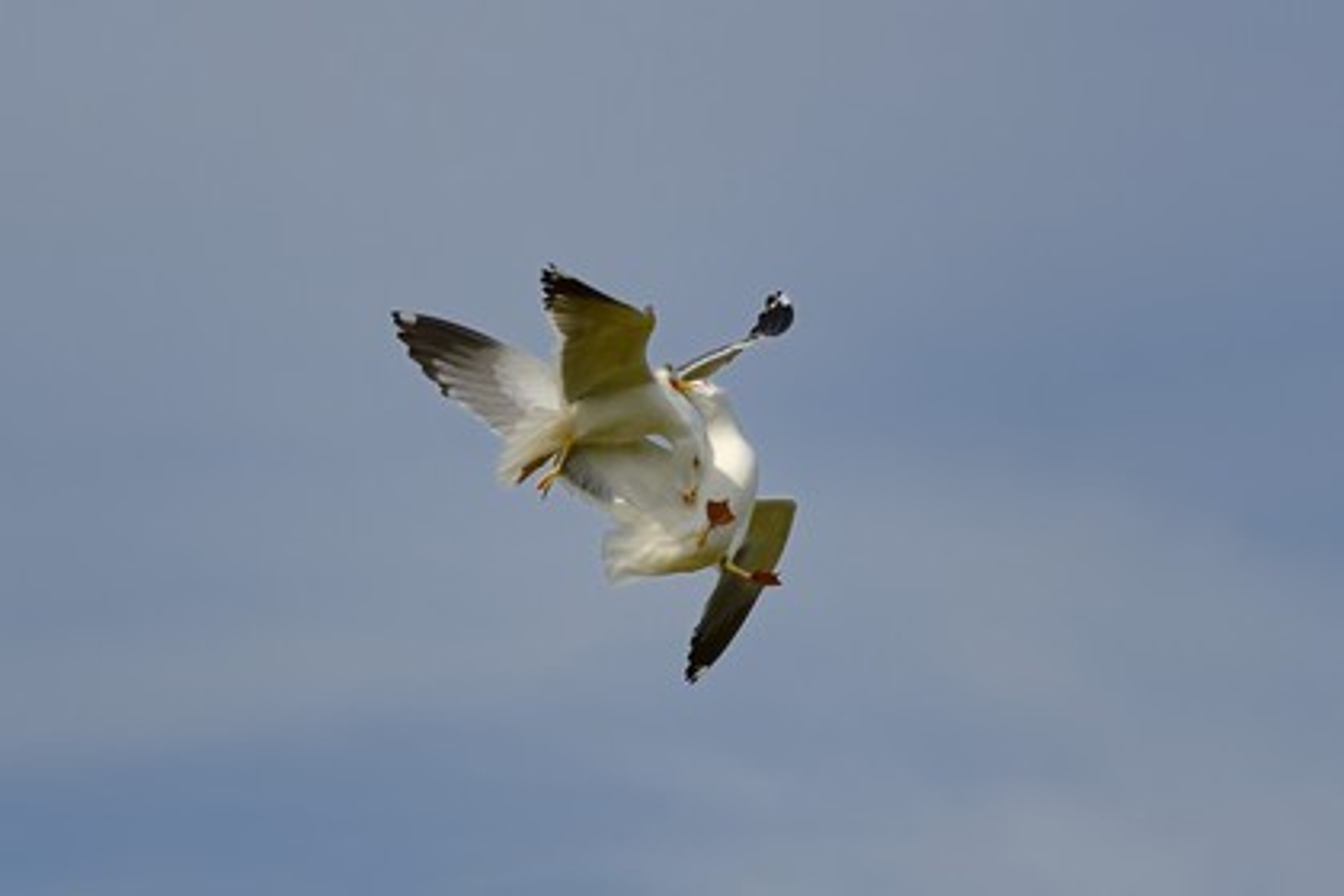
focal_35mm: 200
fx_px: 7466
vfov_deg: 6.9
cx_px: 672
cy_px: 448
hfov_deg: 10.3
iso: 400
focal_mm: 200
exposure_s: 1/1000
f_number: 11
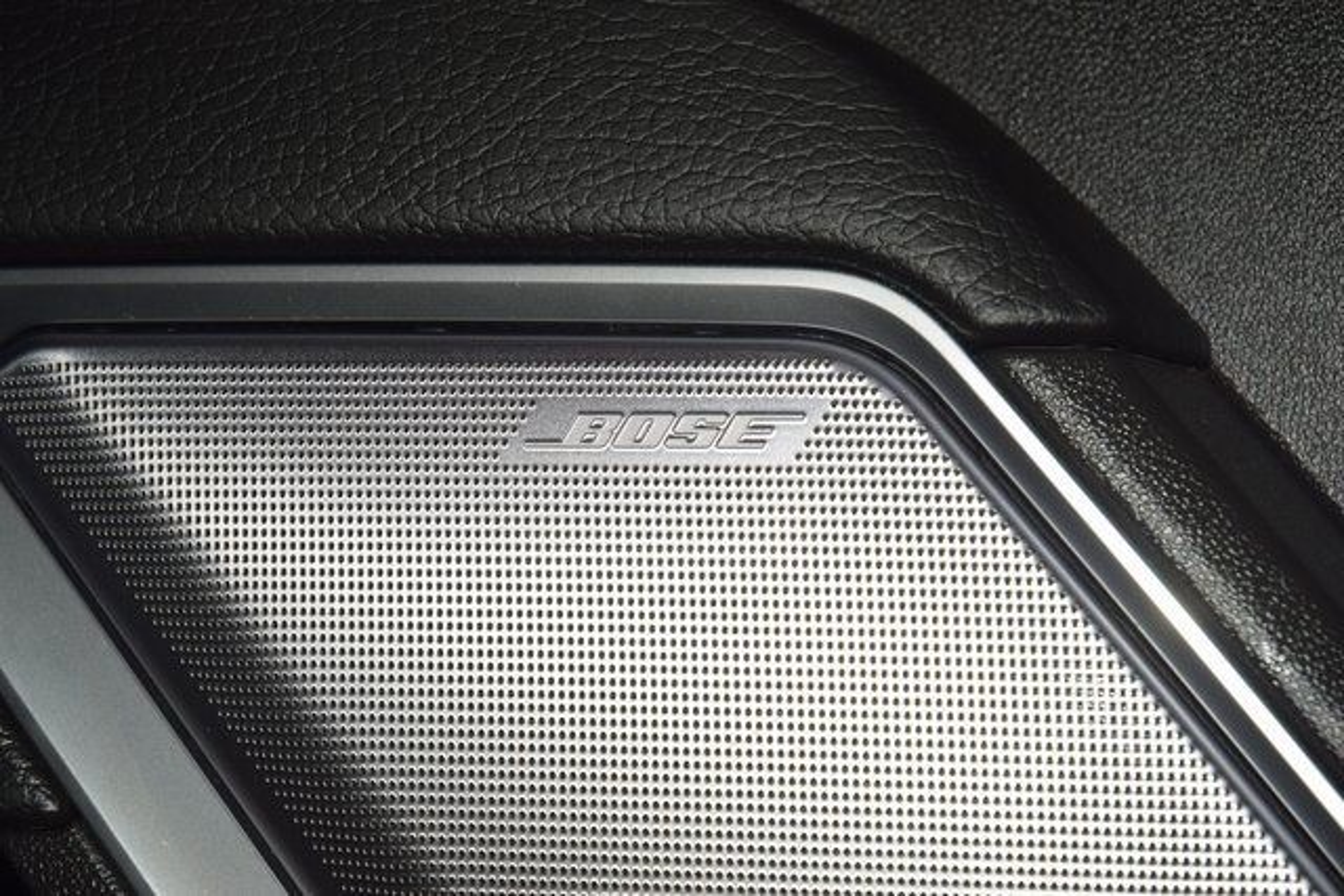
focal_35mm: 105
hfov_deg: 19.5
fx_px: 3921
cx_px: 672
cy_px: 448
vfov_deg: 13.0
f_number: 8
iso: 100
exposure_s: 1/125
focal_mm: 70
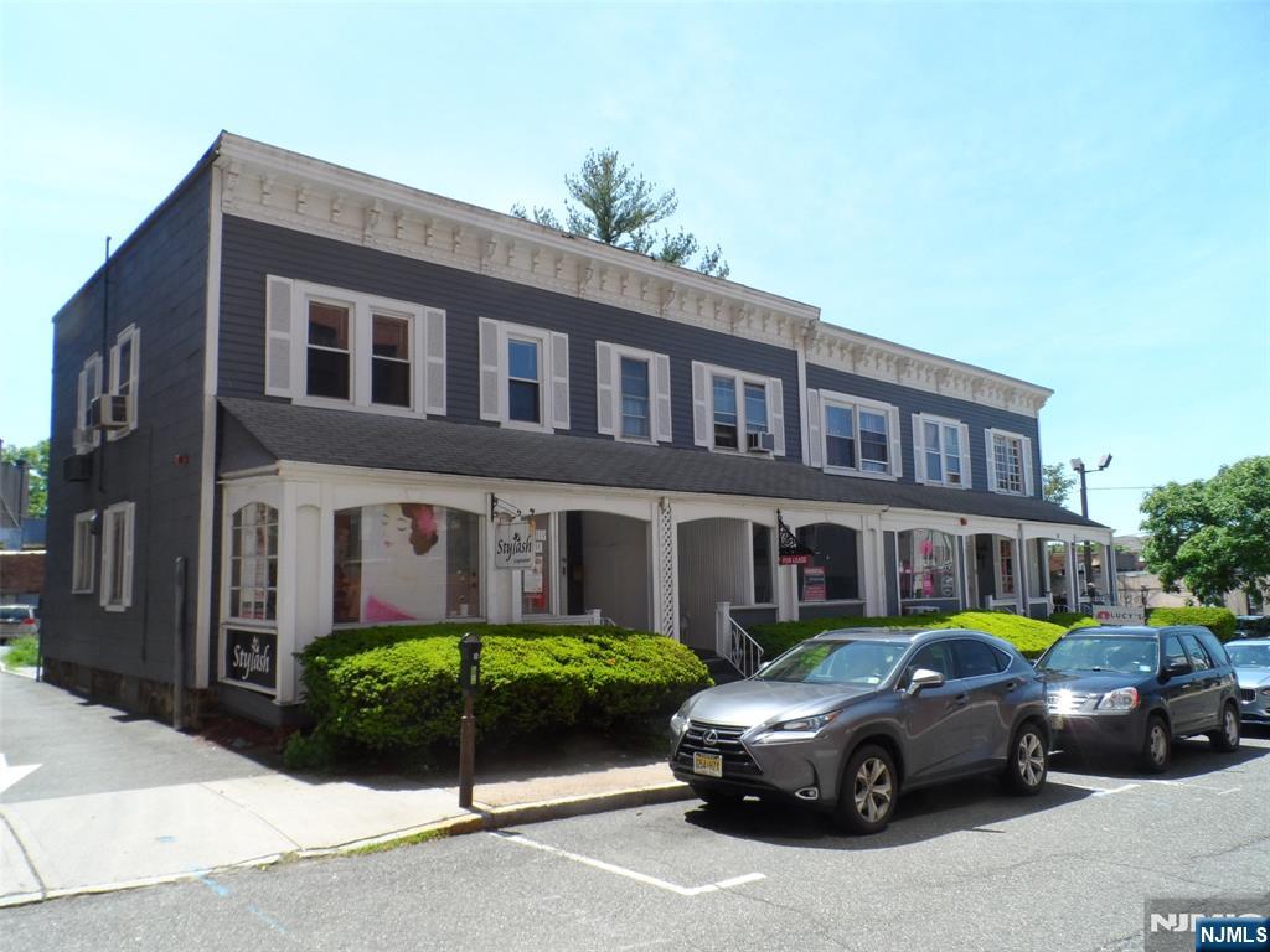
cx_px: 635
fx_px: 881
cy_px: 476
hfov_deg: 71.6
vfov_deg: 56.8
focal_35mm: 24
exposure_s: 1/350
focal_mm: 4
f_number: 4.5
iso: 80
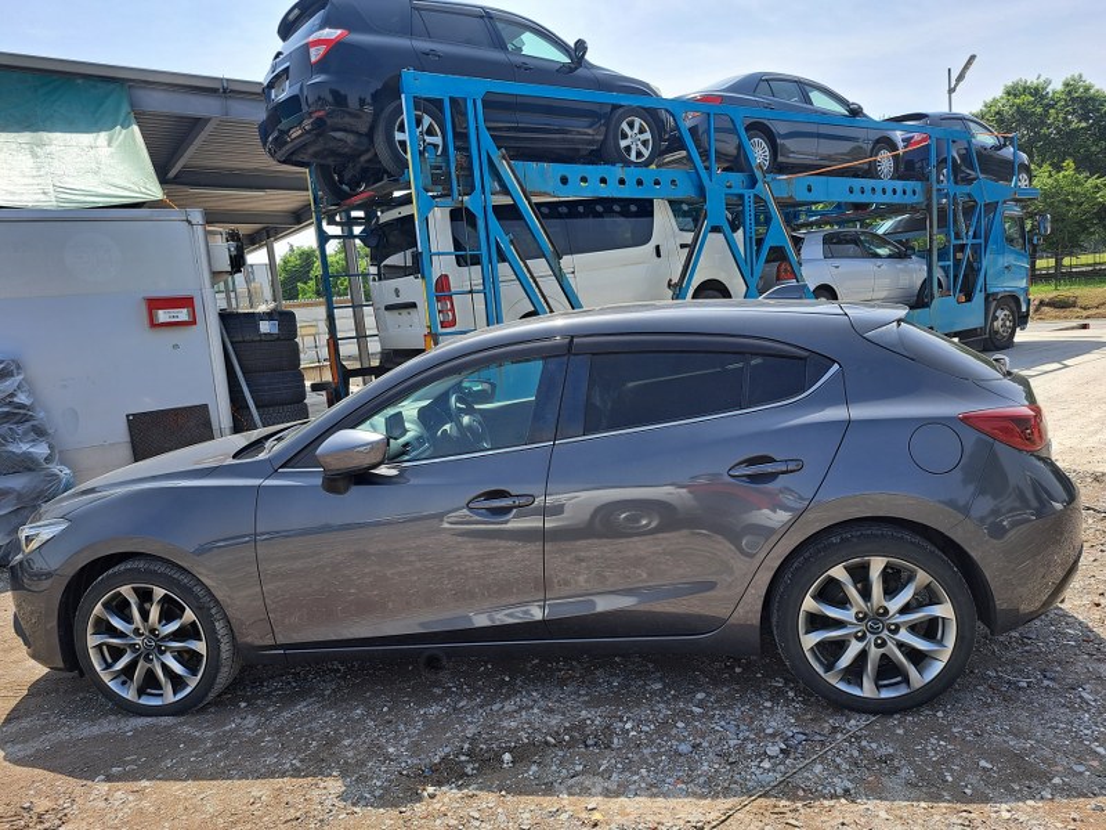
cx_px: 553
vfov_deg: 56.8
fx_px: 767
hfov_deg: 71.6
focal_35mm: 24
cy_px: 415
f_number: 1.8
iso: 50
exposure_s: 1/574
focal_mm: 5.23
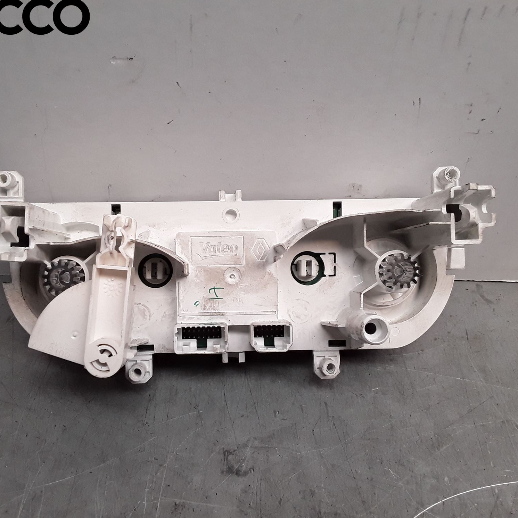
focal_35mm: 34
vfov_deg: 48.4
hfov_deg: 48.4
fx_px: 576
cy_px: 264
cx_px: 232
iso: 100
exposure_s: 1/180
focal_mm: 2.91
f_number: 1.9
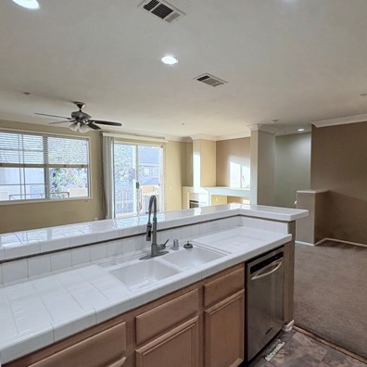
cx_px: 211
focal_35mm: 20
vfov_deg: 74.8
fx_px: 240
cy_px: 188
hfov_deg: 74.4
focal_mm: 2.22
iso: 100
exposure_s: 1/127
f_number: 2.2
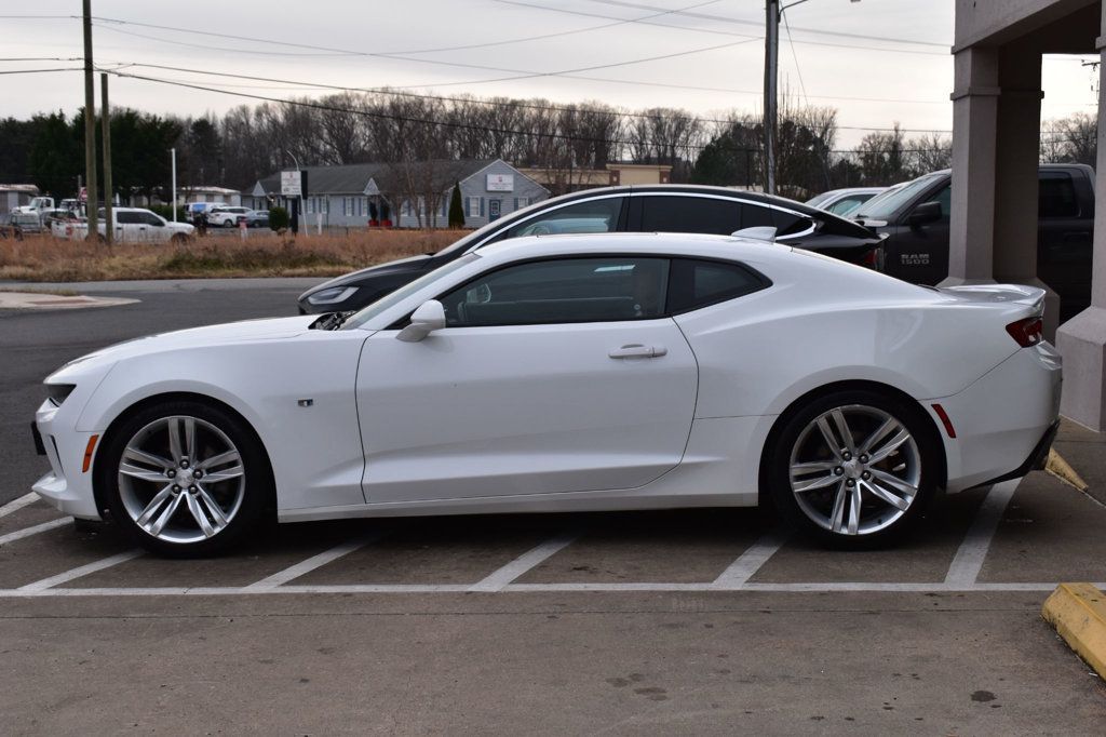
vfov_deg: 26.5
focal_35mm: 51
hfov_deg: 38.9
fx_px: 1566
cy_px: 368
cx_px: 553
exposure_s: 1/320
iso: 400
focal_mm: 34
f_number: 10
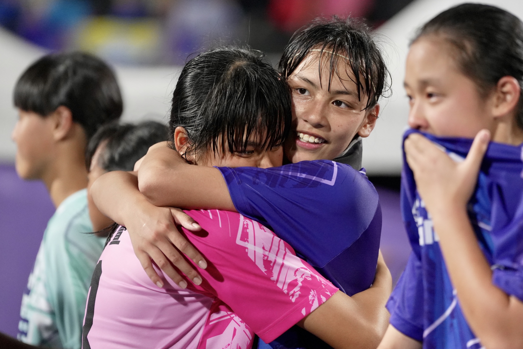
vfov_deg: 6.9
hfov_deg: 10.3
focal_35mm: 200
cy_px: 174
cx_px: 262
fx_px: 2905
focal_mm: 200
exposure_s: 1/1000
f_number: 2.8
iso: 4000
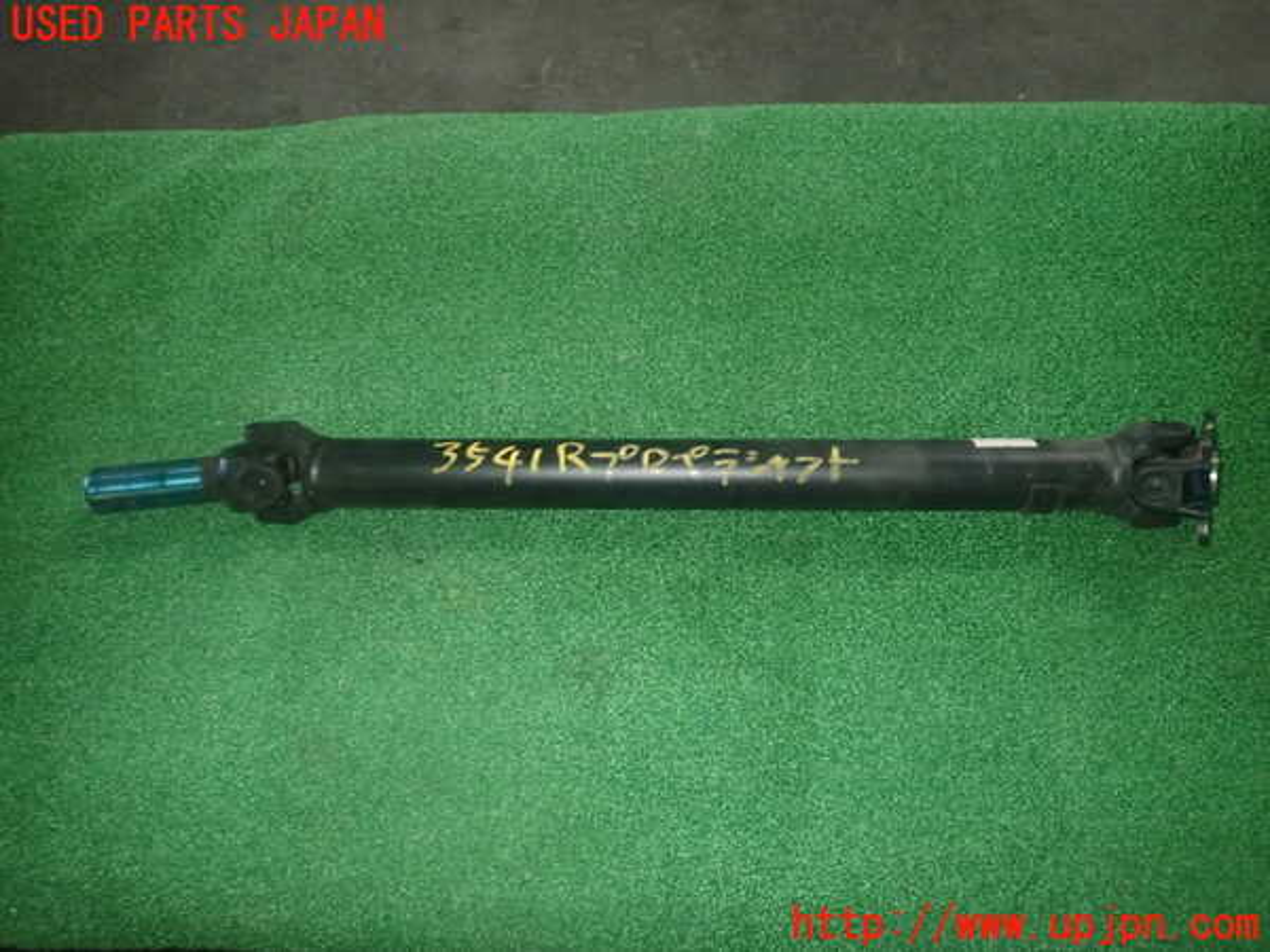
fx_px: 917
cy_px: 476
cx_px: 635
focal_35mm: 25
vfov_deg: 54.9
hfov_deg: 69.4
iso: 500
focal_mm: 4.5
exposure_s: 1/30
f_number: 5.6
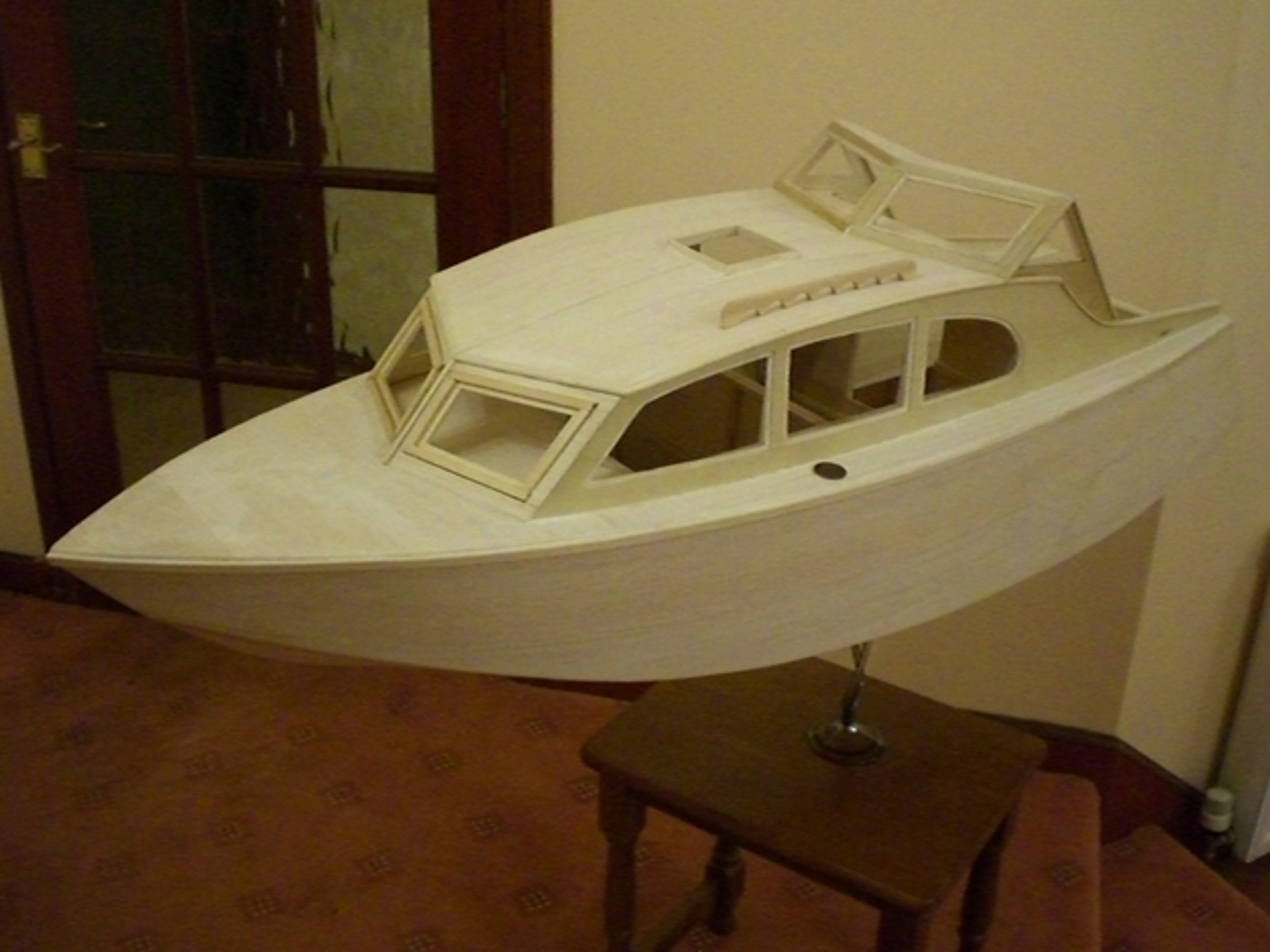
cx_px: 641
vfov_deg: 36.8
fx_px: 1431
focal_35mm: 39
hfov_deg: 47.9
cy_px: 466
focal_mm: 6.3
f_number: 3.1
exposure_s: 1/50
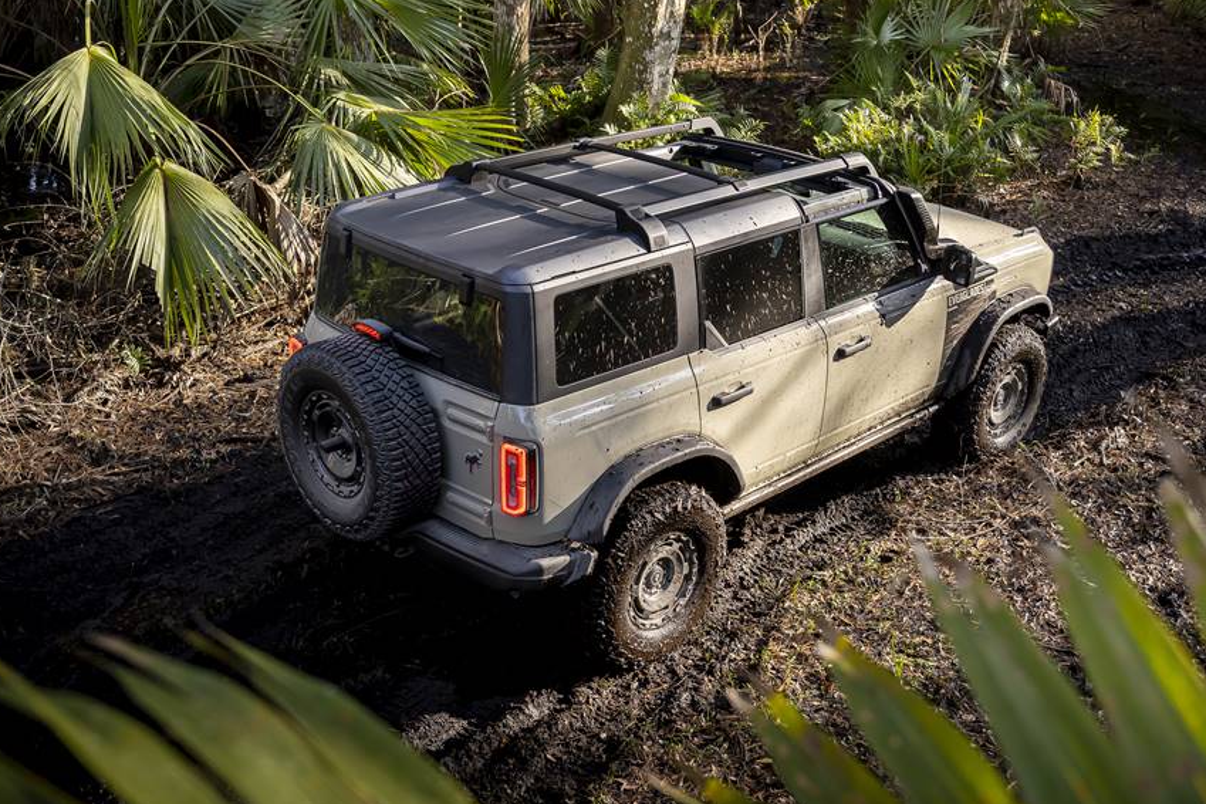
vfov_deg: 32.1
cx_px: 626
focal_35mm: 42
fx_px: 1397
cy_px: 403
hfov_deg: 46.7
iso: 400
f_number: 3.2
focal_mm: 29.5
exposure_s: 1/640
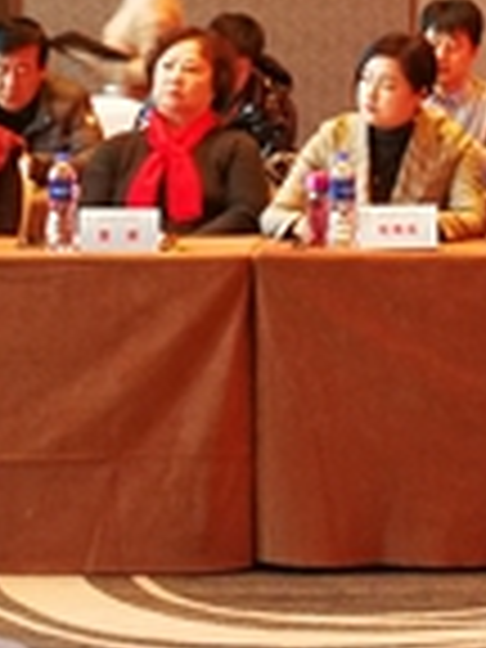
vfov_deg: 11.5
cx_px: 468
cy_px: -94
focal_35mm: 169
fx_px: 3164
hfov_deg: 8.7
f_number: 2.2
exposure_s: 1/25
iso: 320
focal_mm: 3.95
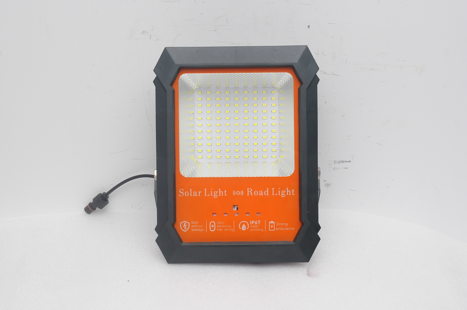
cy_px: 155
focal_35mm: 75
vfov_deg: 18.1
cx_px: 234
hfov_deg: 27.0
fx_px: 972
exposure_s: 1/100
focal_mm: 50
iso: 1000
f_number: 8
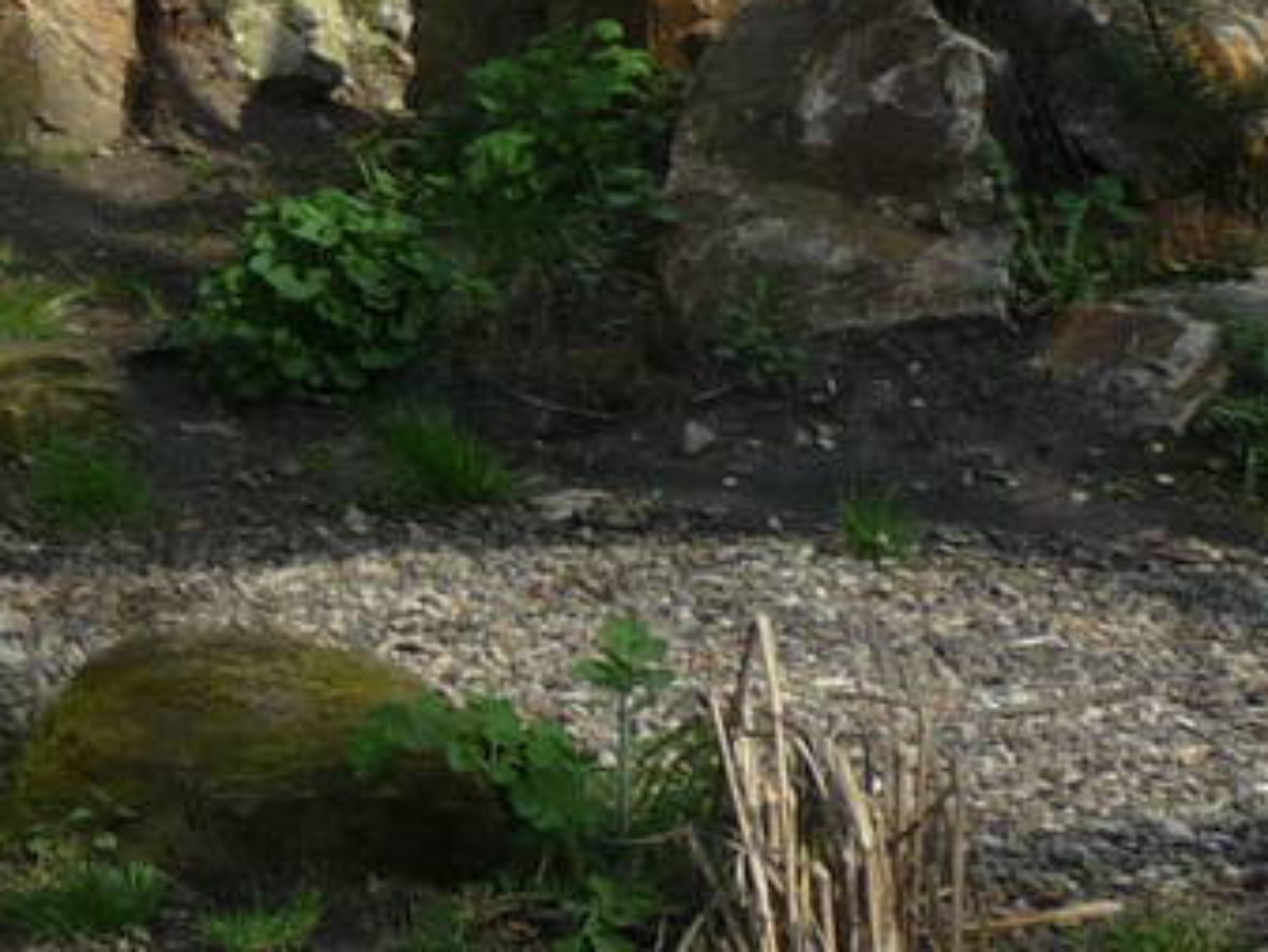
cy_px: -222
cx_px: -1174
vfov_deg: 10.9
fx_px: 4874
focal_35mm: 133
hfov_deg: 13.1
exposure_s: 1/400
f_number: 3.3
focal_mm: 4.7
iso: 100
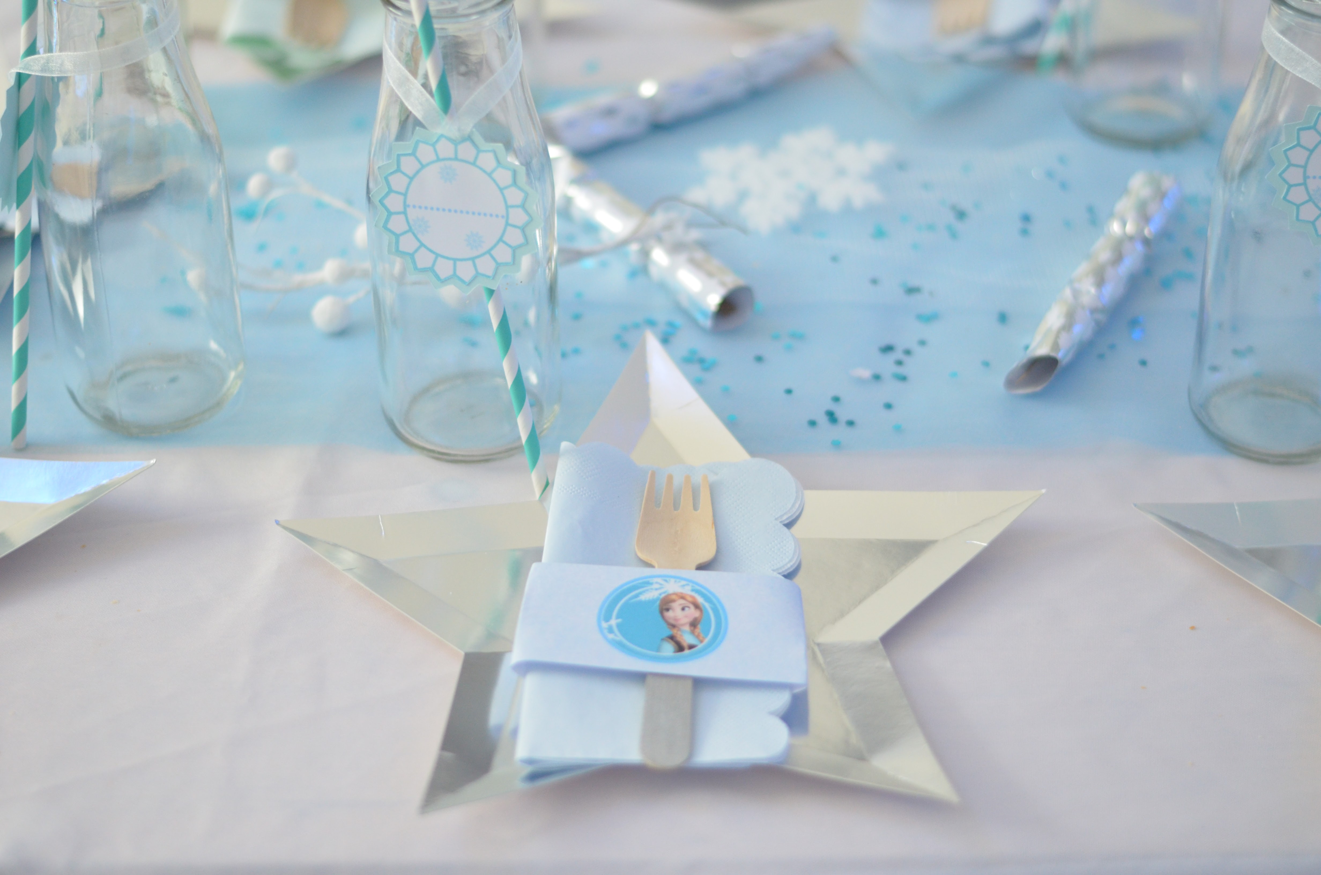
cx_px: 660
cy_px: 438
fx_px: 2746
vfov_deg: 18.1
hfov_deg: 27.0
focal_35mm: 75
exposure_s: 1/320
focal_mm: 50
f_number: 1.8
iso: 1250
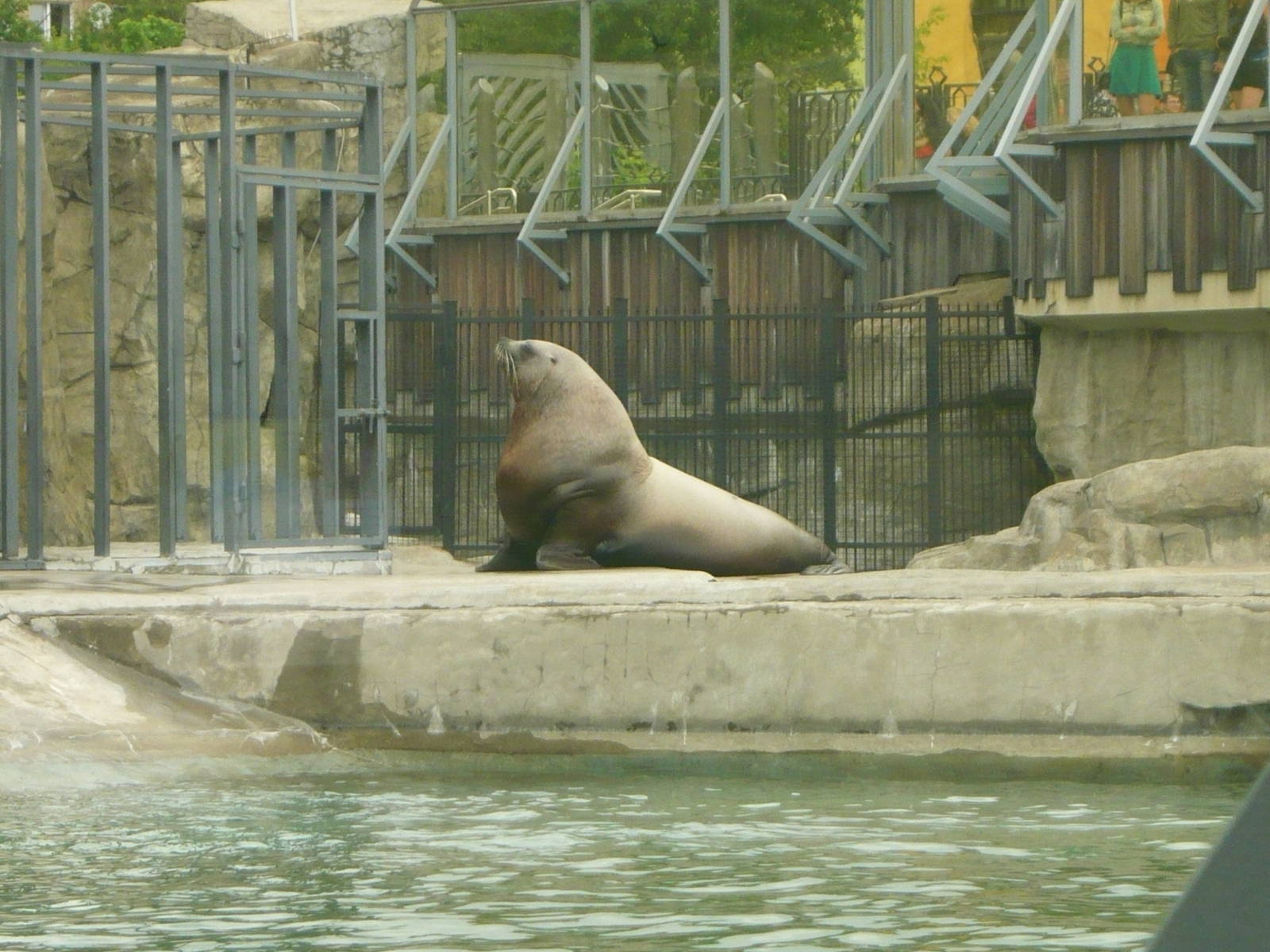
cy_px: 476
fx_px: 5870
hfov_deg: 12.3
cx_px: 635
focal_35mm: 160
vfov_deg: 9.3
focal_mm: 16.5
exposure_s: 1/125
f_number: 5.1
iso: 250
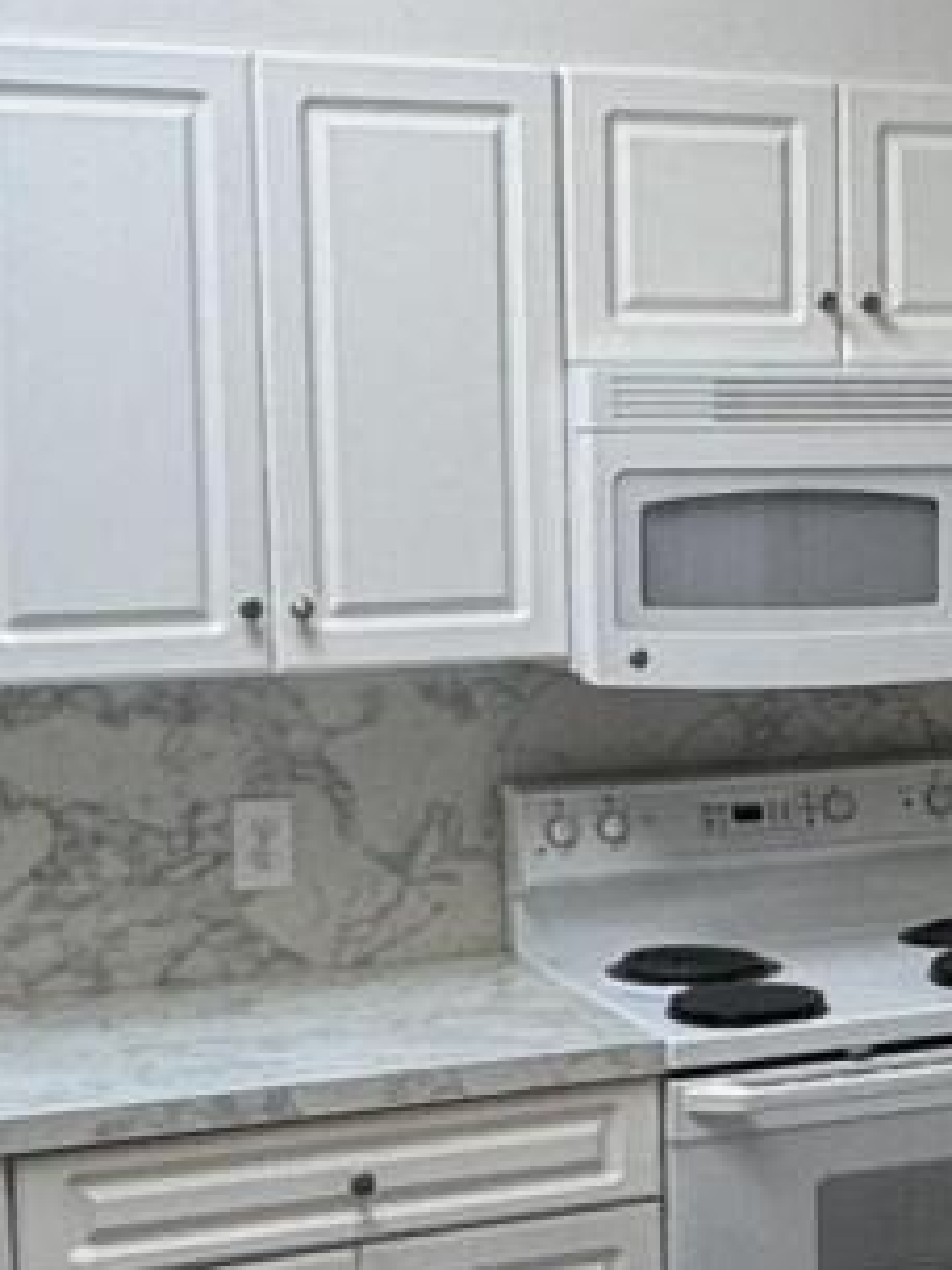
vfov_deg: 21.3
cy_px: 752
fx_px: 3374
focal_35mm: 92
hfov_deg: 14.9
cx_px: 1424
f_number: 2.2
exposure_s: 1/120
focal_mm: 2.22
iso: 80
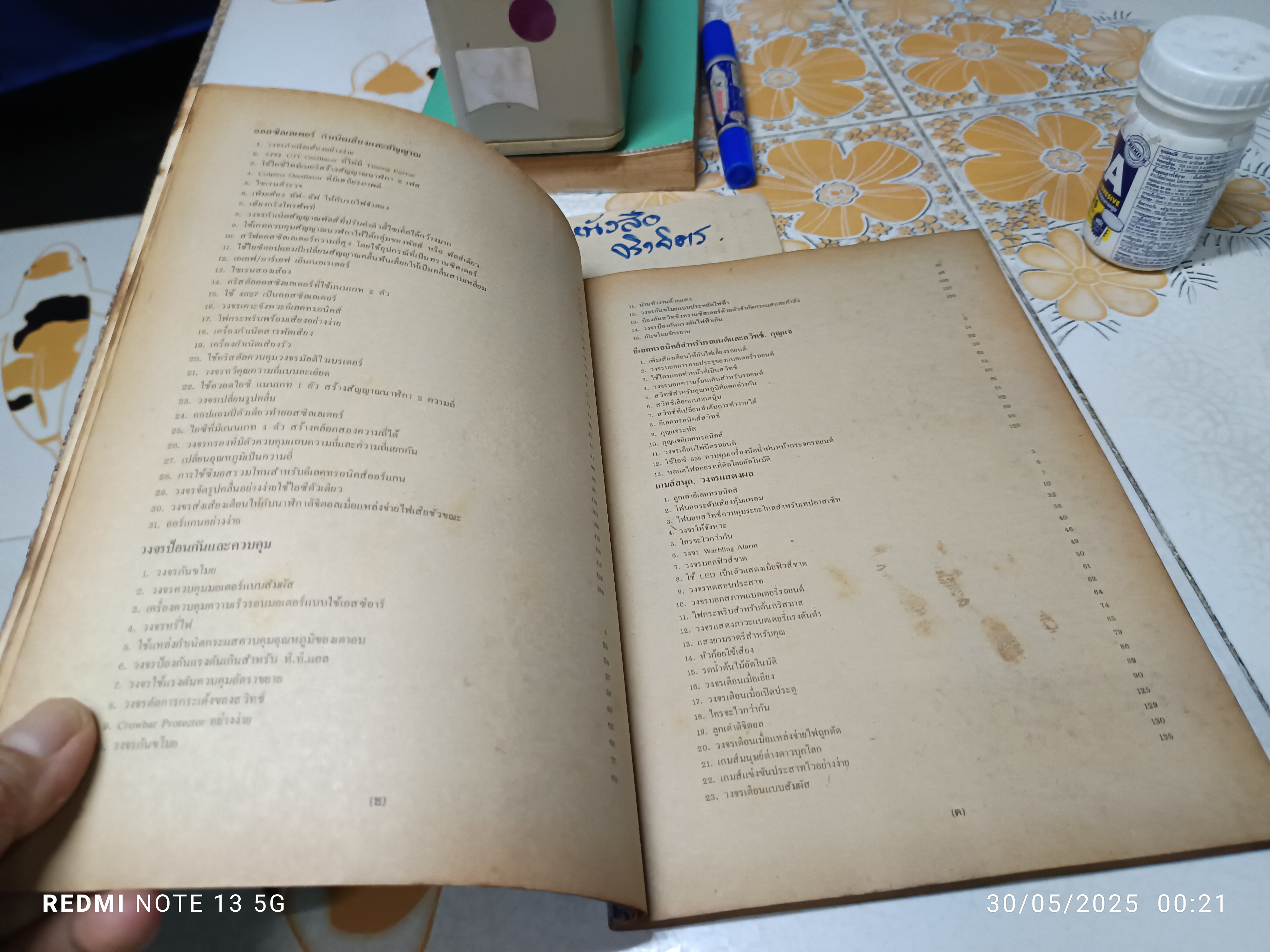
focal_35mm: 24
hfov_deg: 71.6
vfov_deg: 56.8
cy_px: 476
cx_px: 635
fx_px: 881
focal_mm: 5.31
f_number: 1.7
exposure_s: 1/33.3
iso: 1145
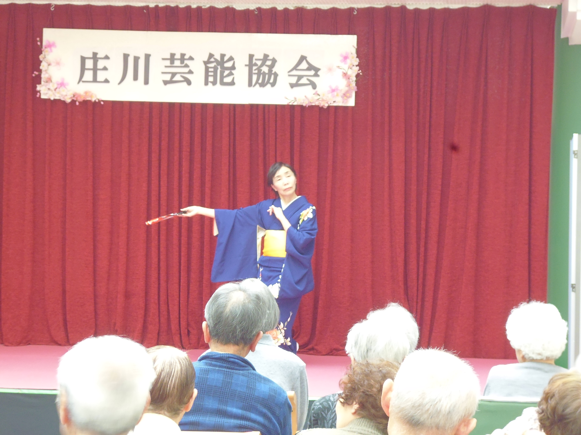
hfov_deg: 18.0
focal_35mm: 109
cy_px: 218
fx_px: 1829
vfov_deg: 13.6
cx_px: 290
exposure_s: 1/5
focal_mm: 19.3
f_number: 6.5
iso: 400
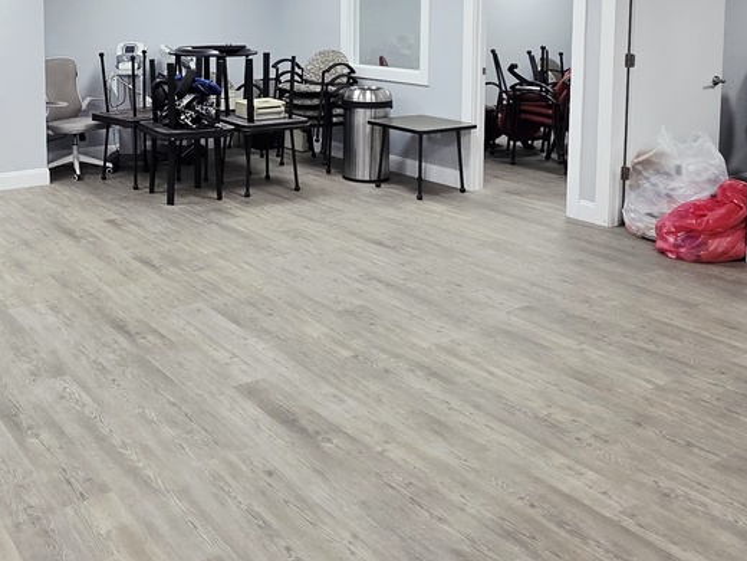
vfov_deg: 37.5
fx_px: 777
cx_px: 149
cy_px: 73
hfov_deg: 48.5
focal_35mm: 36
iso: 125
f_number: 1.9
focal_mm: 2.2
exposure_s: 1/120
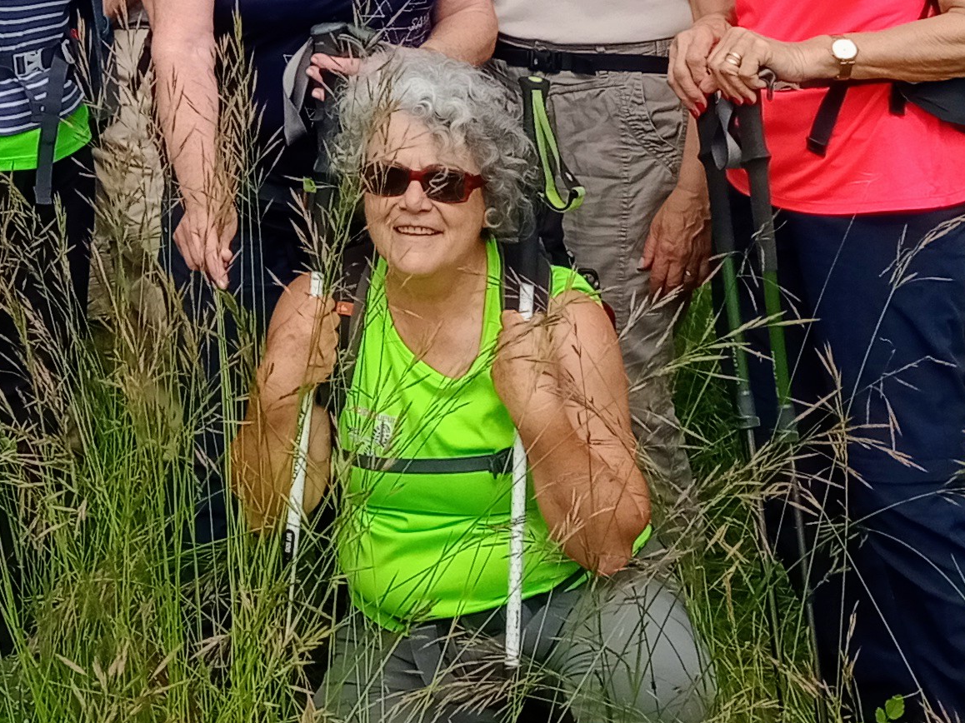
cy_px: -247
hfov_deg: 19.6
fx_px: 2704
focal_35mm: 97
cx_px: -23
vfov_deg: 14.5
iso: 113
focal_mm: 3.54
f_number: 2
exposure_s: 1/1689
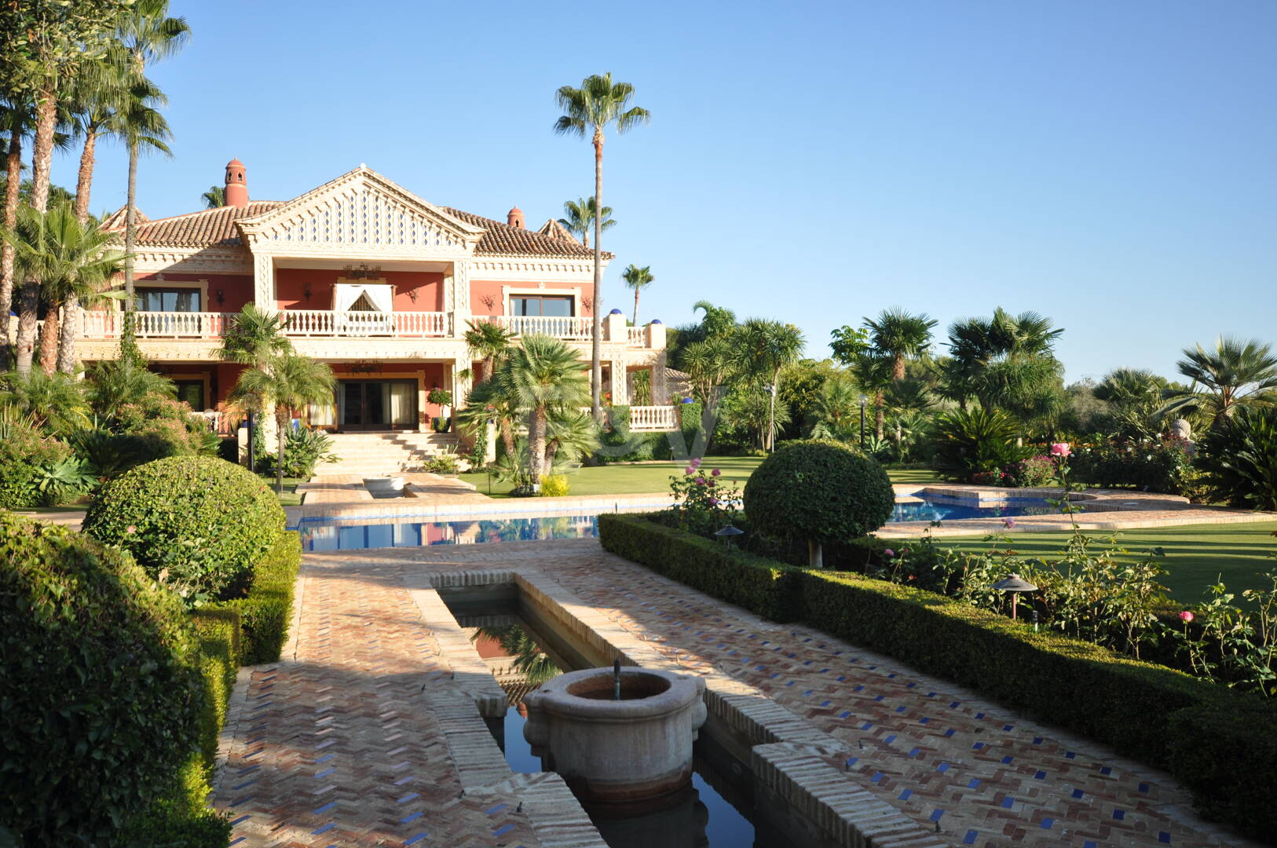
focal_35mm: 30
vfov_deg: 43.5
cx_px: 638
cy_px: 424
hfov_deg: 62.0
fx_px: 1063
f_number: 7.1
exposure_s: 1/200
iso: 200
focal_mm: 20
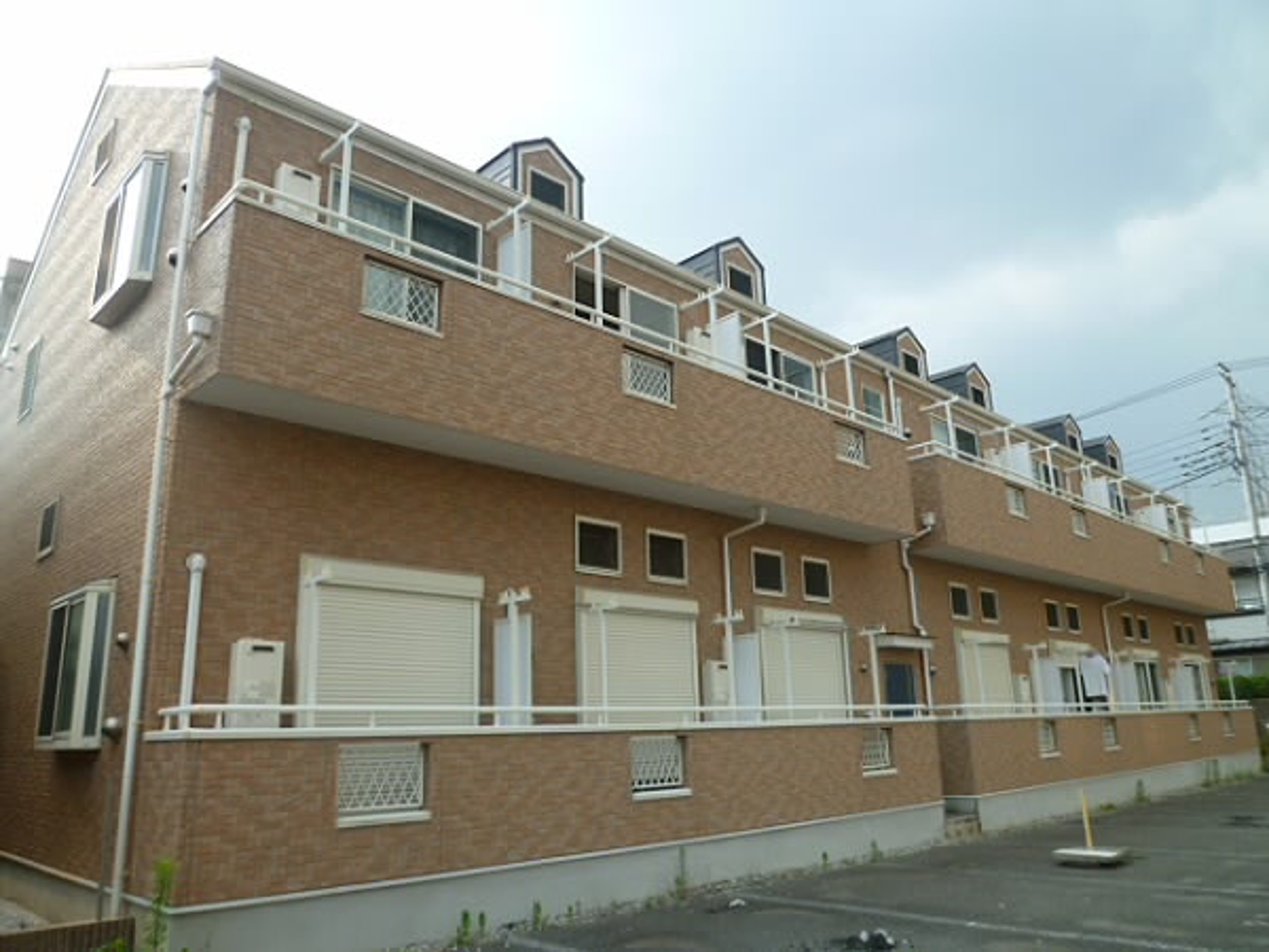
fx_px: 916
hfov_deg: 69.4
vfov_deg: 54.9
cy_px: 476
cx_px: 634
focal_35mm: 25
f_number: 4
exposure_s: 1/200
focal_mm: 4.5
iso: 80
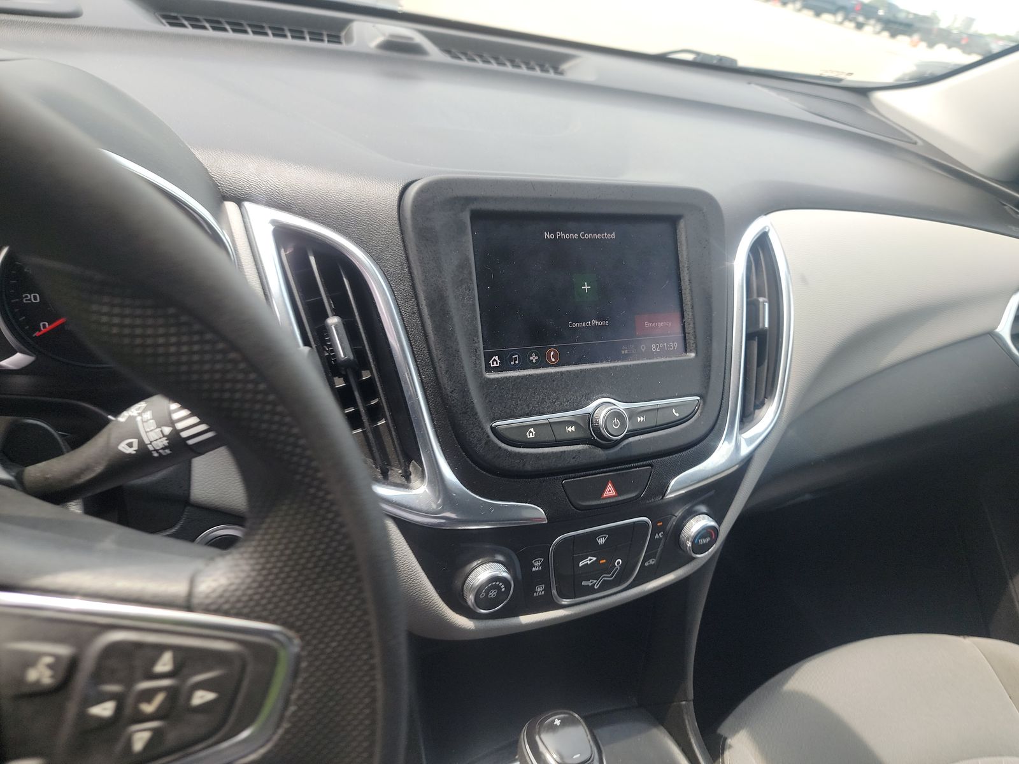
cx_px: 510
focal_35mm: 24
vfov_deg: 56.8
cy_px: 382
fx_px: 706
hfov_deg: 71.6
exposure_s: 1/145
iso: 50
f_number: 1.8
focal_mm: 6.7
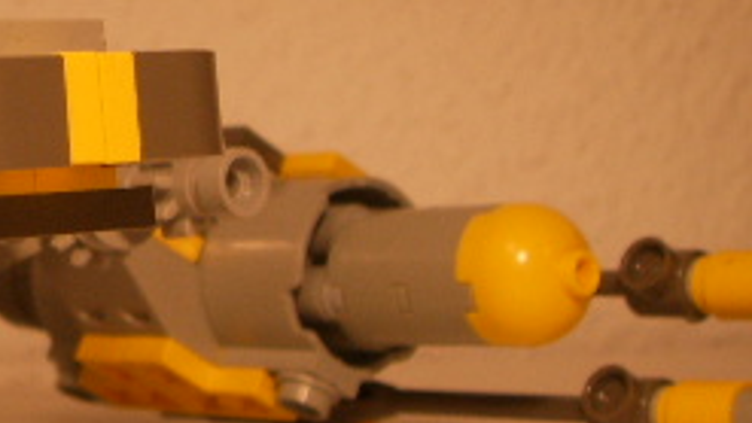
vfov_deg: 11.0
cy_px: 46
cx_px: -170
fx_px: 2194
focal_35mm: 110
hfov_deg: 18.4
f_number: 3.5
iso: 63
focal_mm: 6.6
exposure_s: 1/30
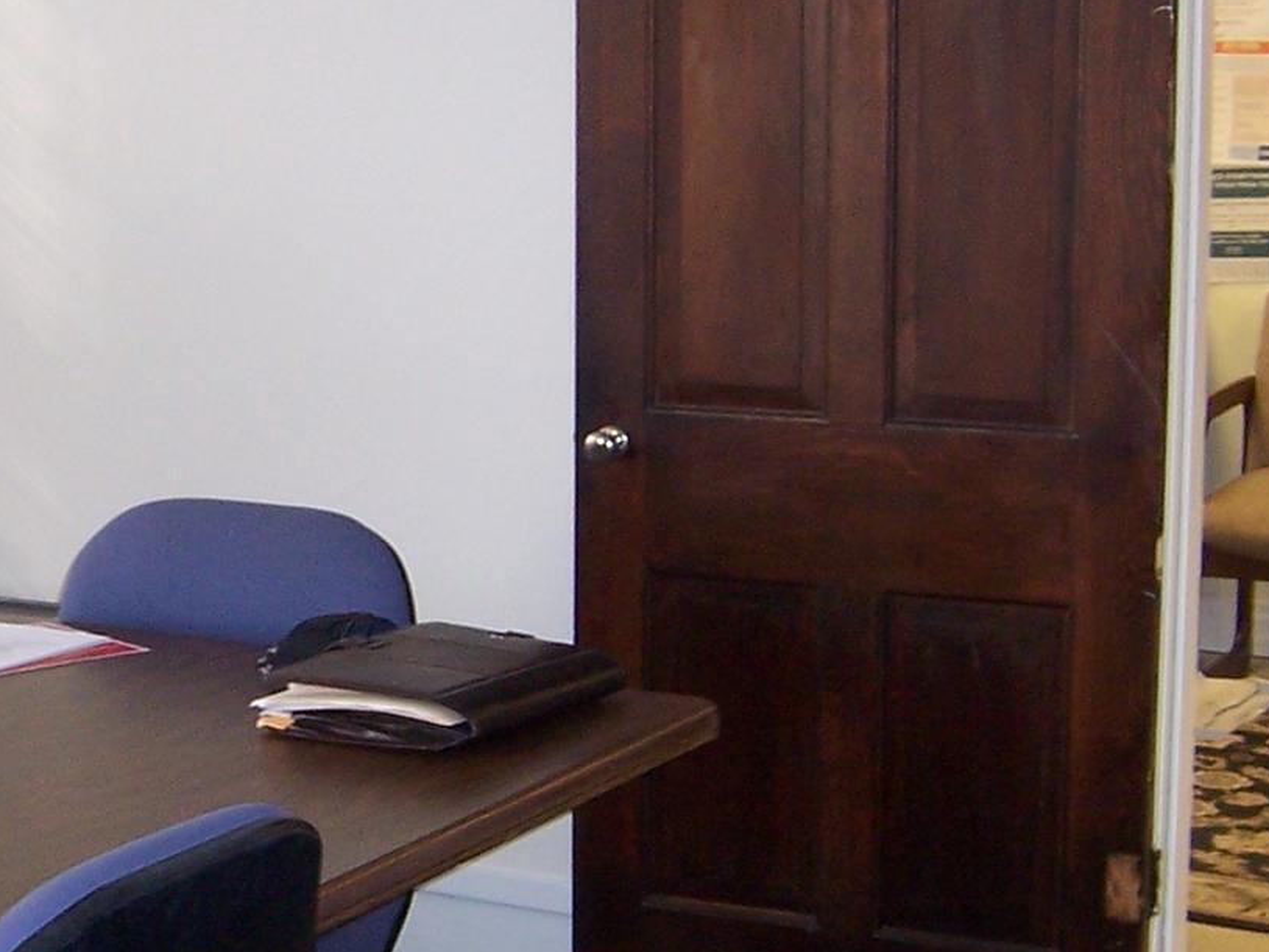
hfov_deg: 23.0
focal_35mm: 83
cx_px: 168
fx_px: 3044
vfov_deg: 17.8
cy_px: 418
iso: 140
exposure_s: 1/60
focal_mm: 5.5
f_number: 2.8
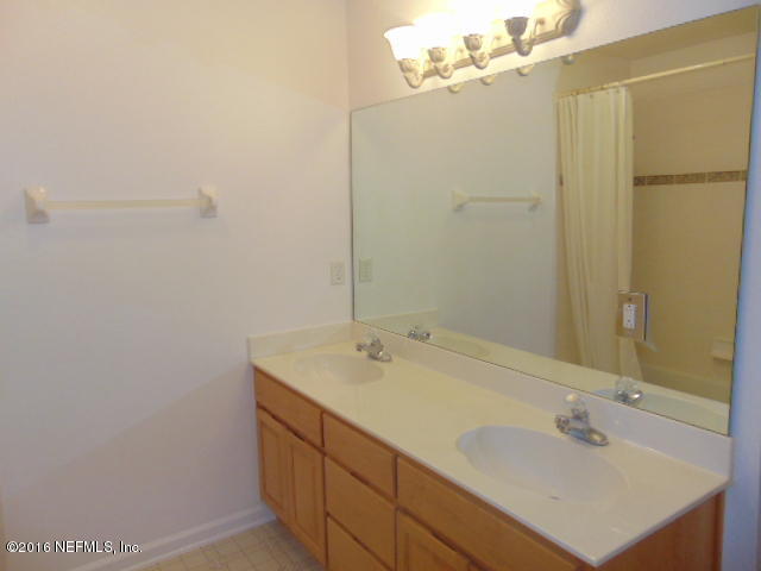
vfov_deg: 54.9
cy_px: 286
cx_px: 380
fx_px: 550
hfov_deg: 69.4
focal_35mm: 25
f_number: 3
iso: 200
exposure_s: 1/60
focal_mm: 4.5
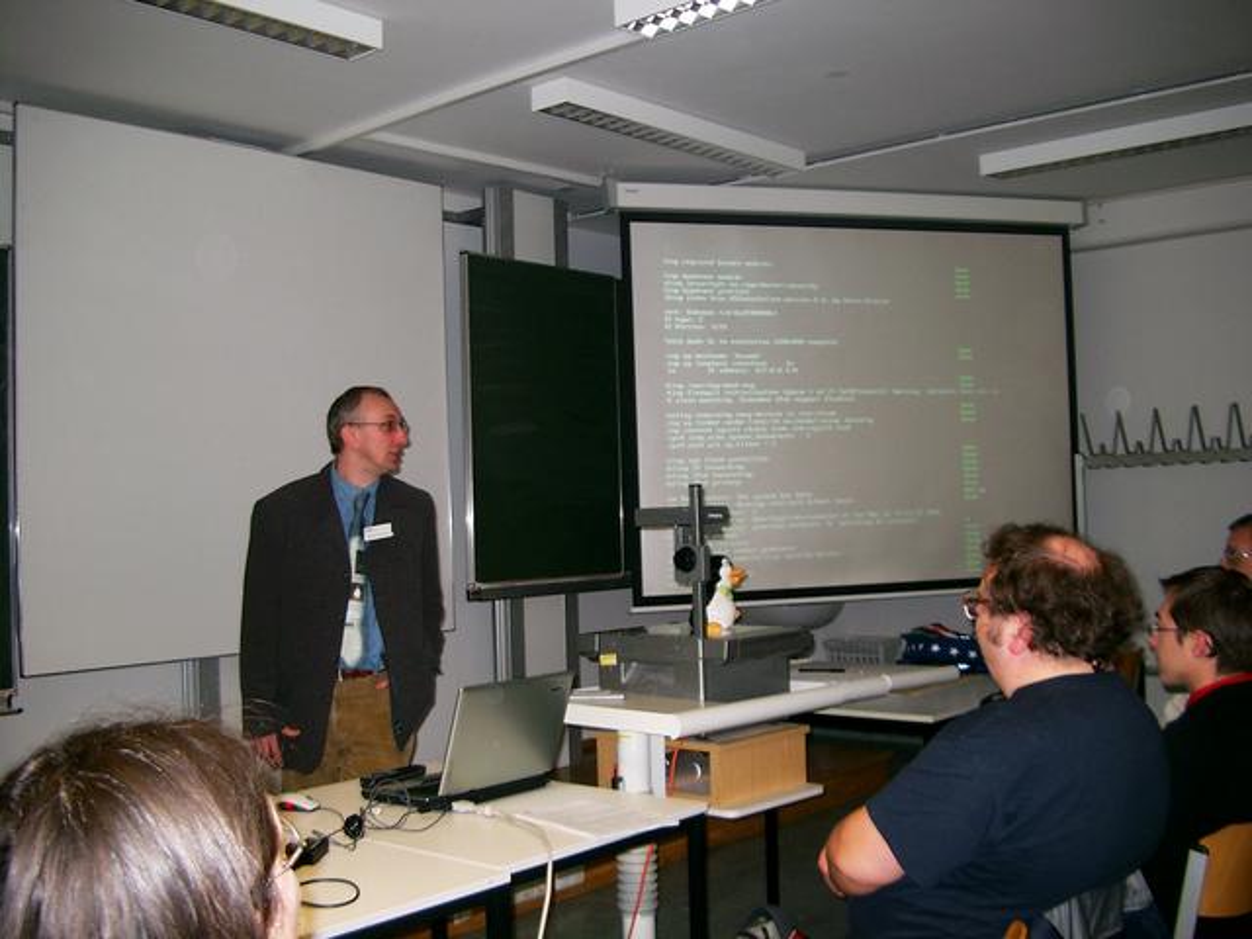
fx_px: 1338
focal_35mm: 37
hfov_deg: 50.1
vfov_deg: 38.7
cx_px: 626
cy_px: 470
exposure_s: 1/60
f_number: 2.6
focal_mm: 7.6
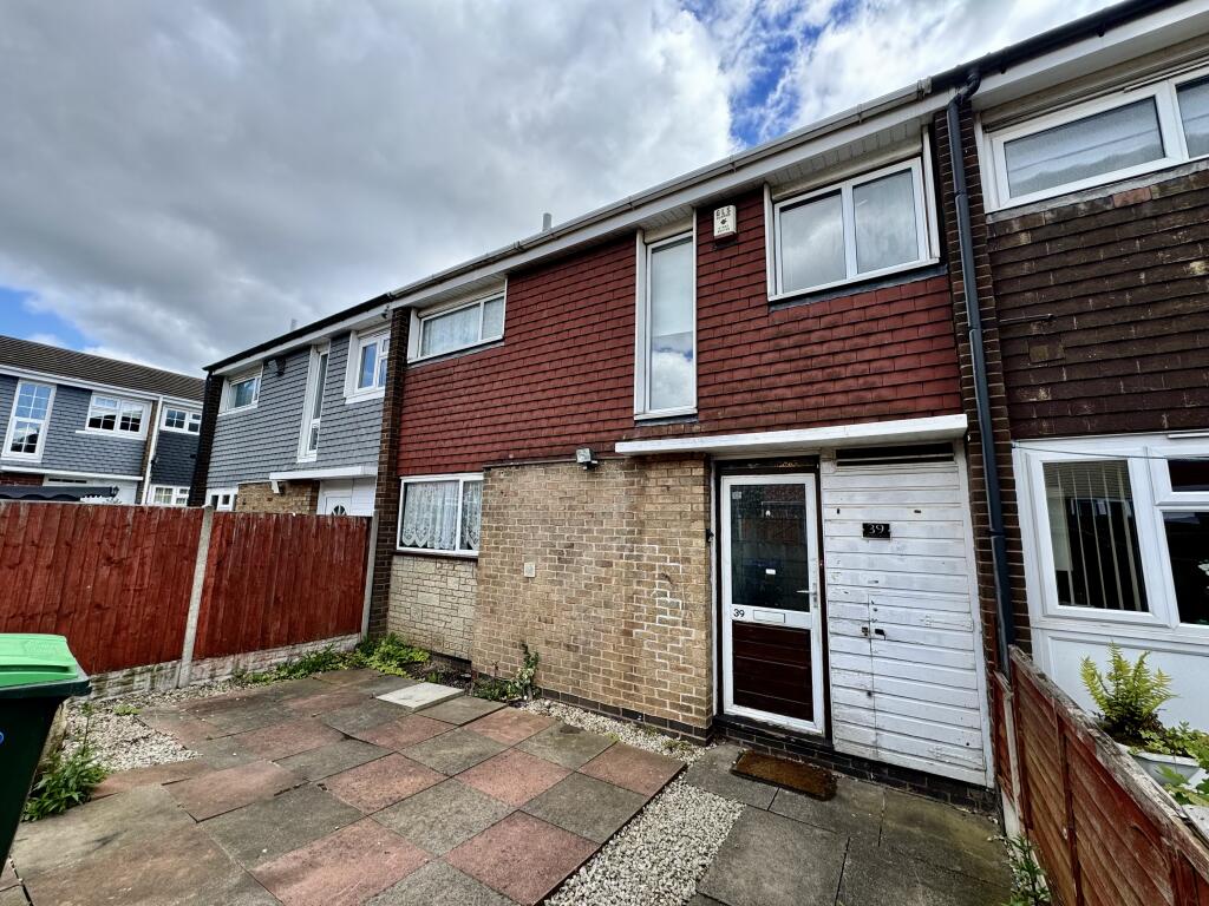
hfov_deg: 102.1
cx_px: 604
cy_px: 453
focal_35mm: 14
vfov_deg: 85.7
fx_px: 489
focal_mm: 2.22
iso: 40
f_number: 2.2
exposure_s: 1/392
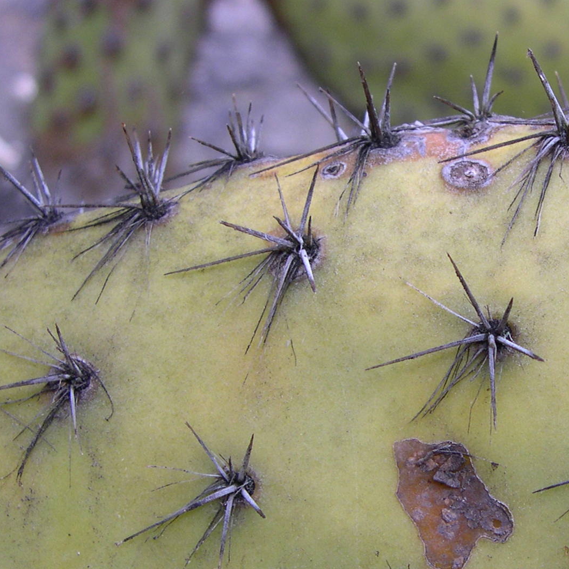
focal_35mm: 72
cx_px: 470
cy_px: 339
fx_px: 1339
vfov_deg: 24.0
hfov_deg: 23.6
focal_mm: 8
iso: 100
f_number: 2.8
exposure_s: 1/73
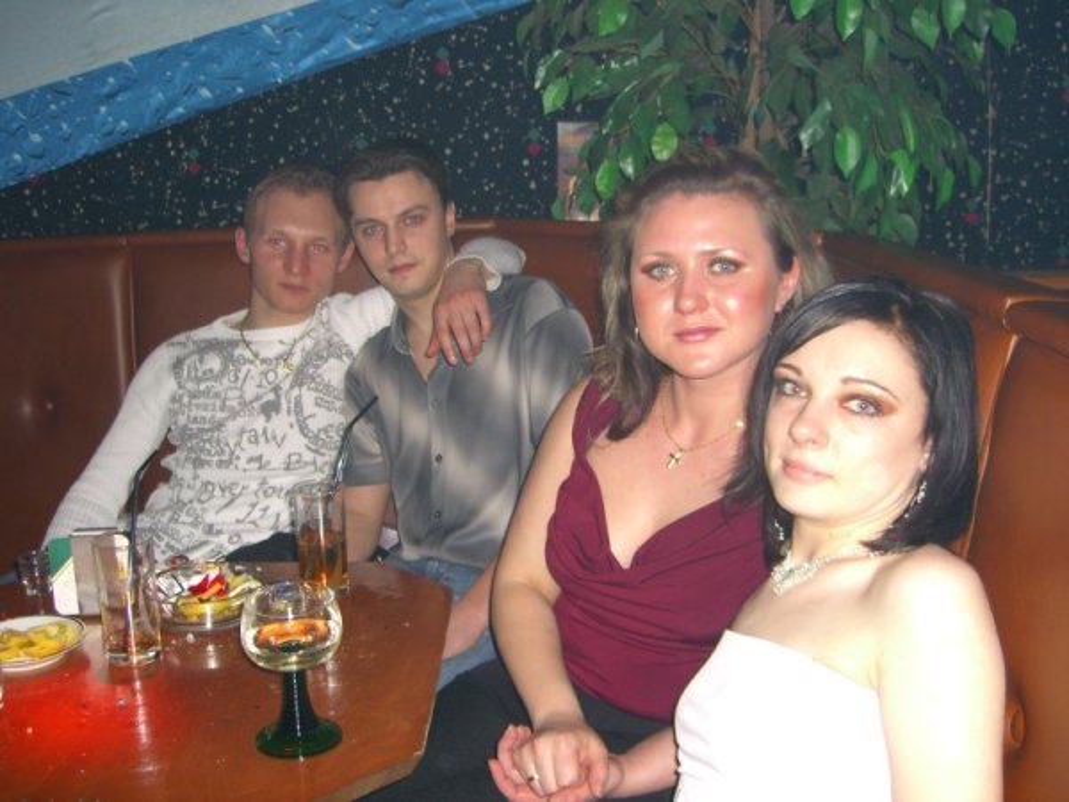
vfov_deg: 37.7
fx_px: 1174
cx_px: 534
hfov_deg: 49.0
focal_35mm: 38
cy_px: 401
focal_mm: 7.9
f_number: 2.8
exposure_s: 1/60
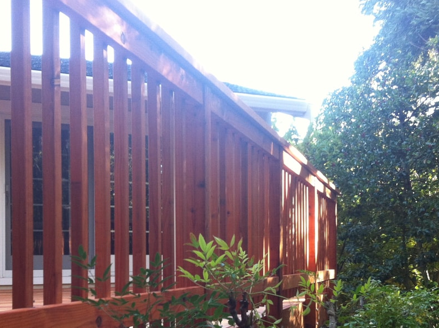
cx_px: 172
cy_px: 249
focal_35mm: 59
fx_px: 747
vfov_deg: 24.5
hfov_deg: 32.6
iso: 100
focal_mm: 3.85
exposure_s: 1/40
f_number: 2.8
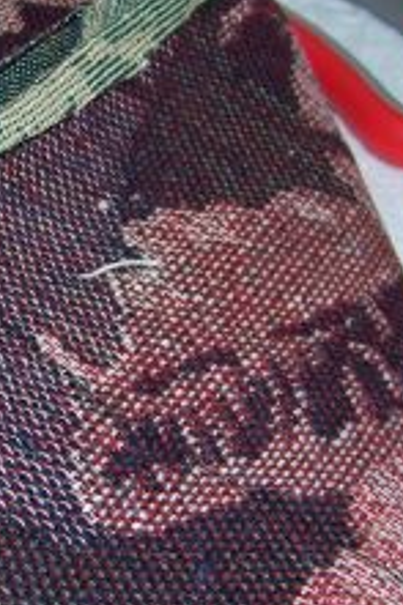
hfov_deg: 16.5
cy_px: 214
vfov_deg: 25.3
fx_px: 1345
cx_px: -34
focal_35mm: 80
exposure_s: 1/60
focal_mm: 5.5
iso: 80
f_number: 2.8
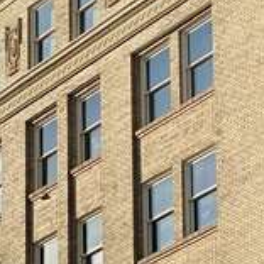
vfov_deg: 7.3
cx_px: 208
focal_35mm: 235
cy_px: 388
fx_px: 2028
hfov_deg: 7.4
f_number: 2
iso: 20
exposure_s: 1/1653
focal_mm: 6
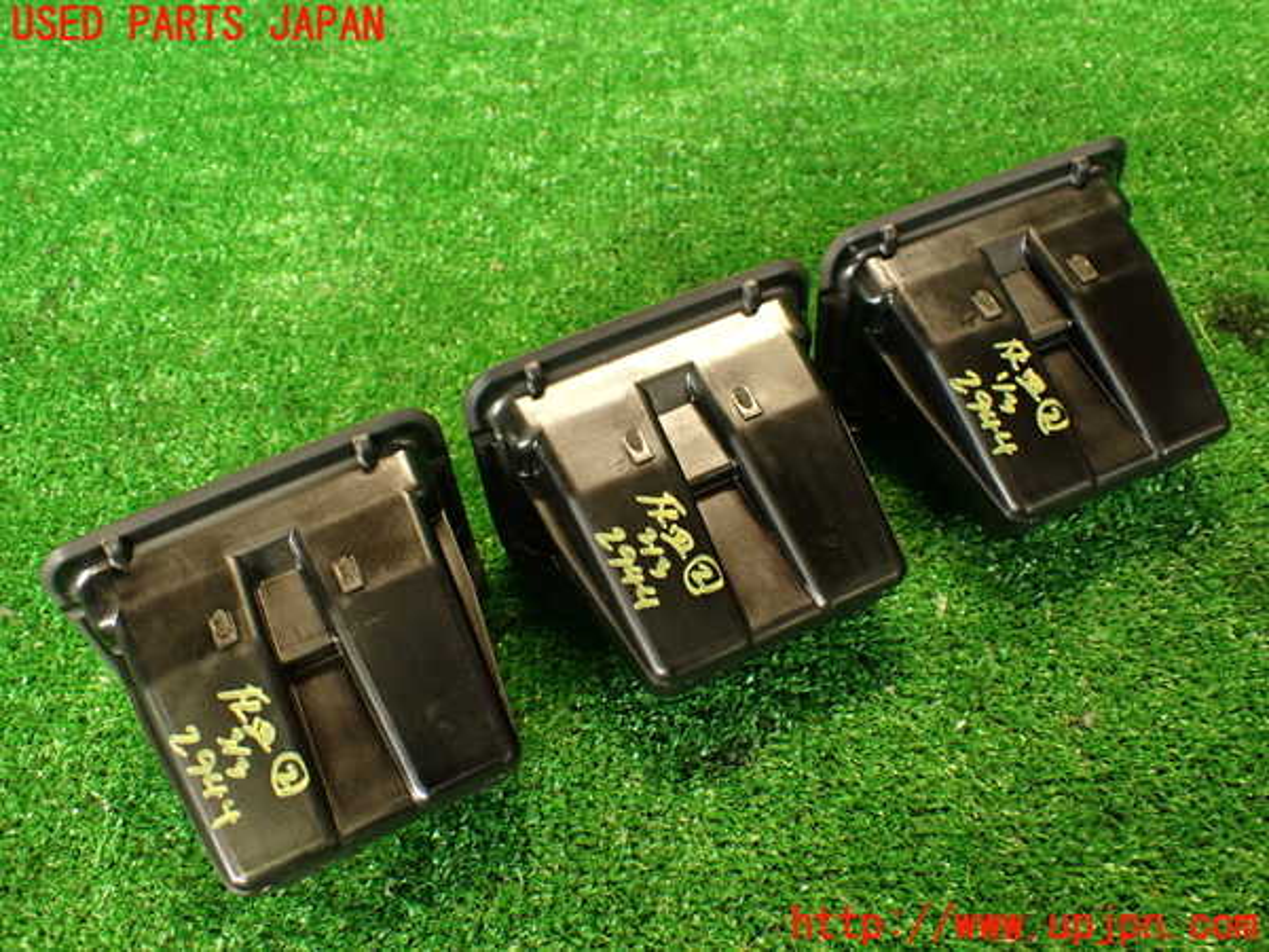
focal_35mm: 32
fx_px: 1173
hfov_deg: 56.8
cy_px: 476
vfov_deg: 44.2
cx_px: 634
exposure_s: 1/30
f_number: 2.4
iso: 400
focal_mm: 5.79
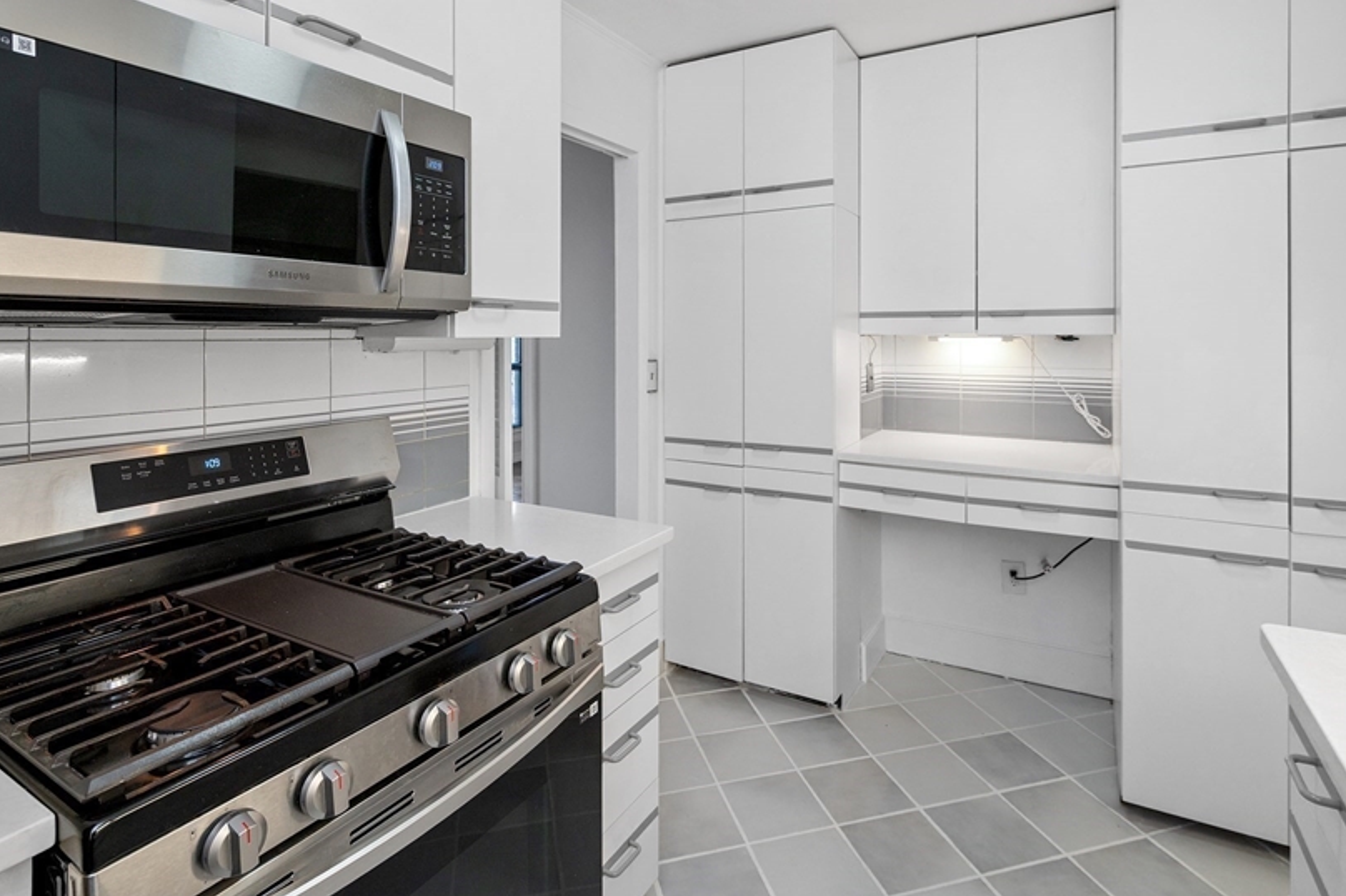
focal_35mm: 19
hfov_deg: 86.9
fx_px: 710
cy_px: 354
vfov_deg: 63.9
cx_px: 678
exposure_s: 1/100
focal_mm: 15
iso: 400
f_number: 5.6
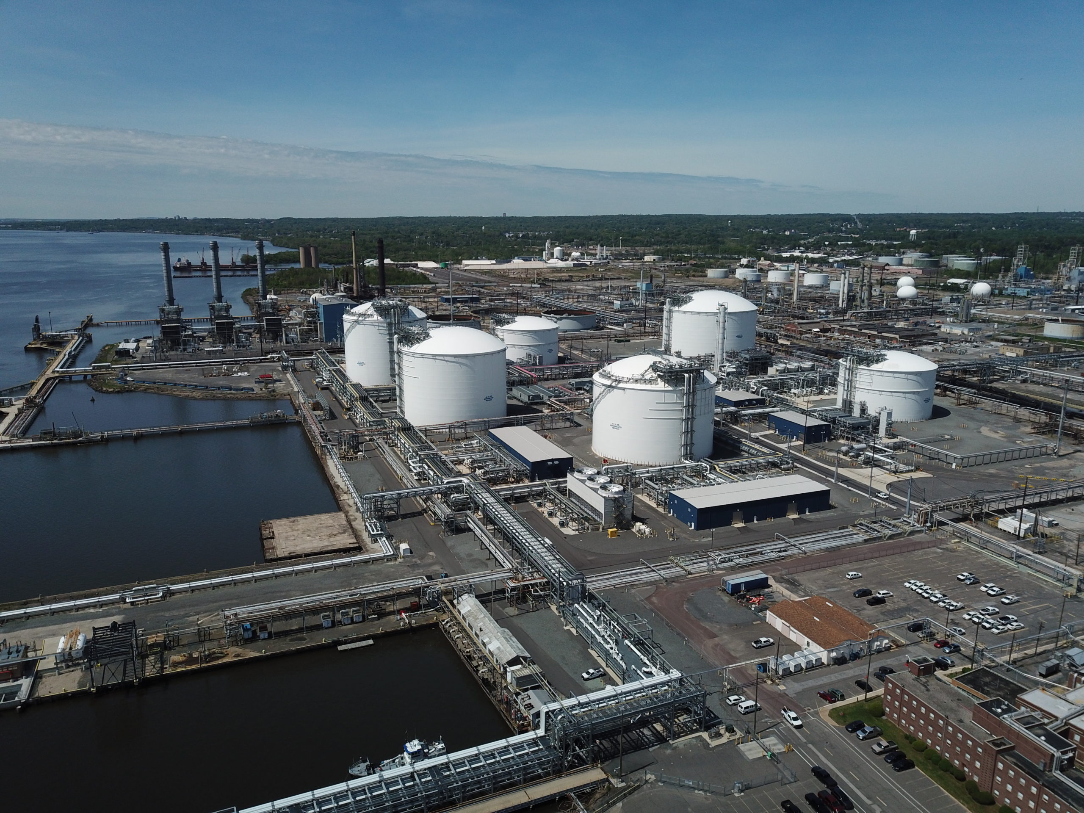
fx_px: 814
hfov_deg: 67.3
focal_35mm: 26
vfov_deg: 53.1
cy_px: 406
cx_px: 542
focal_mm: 4.73
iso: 100
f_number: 2.2
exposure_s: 1/200
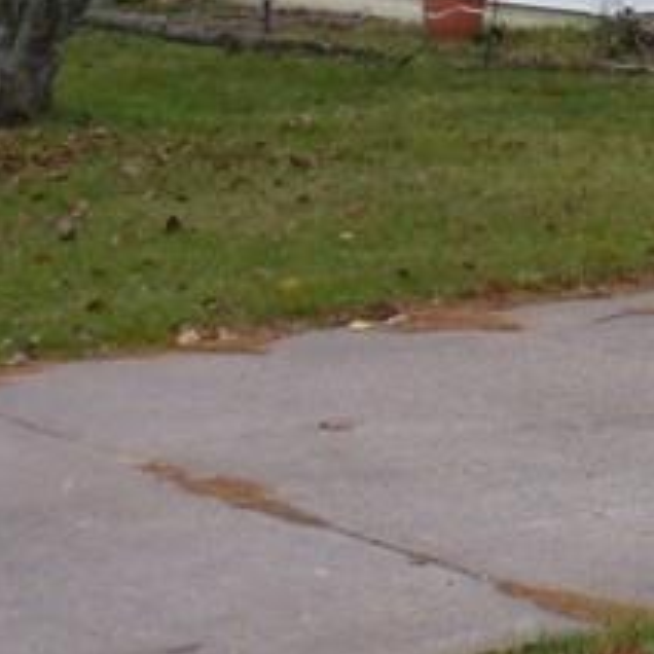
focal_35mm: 158
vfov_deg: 10.9
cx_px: 1252
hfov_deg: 10.3
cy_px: -80
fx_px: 3377
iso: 80
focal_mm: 6.1
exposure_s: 1/500
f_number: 2.8
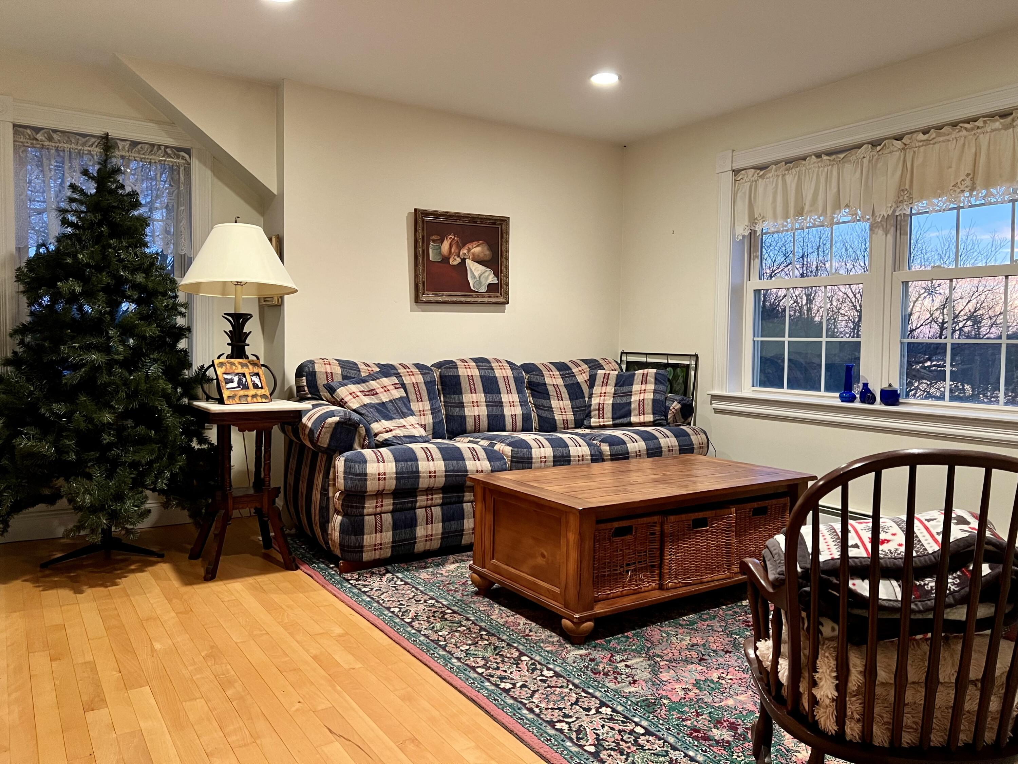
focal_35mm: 26
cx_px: 509
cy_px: 382
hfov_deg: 67.3
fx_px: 765
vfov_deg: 53.1
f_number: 1.5
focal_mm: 5.7
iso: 320
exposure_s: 1/60
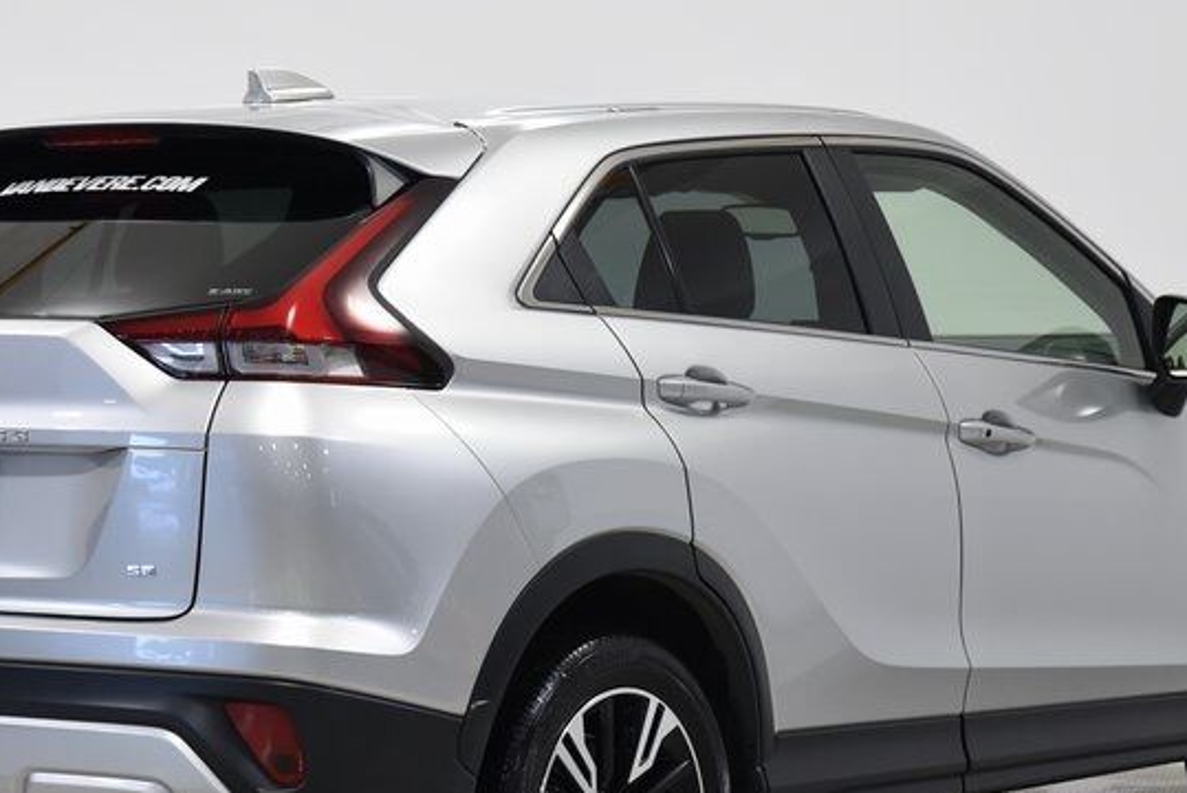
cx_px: 559
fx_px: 4387
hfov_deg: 15.4
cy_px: 381
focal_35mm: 133
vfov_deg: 10.3
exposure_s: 1/80
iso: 1600
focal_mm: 70
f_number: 5
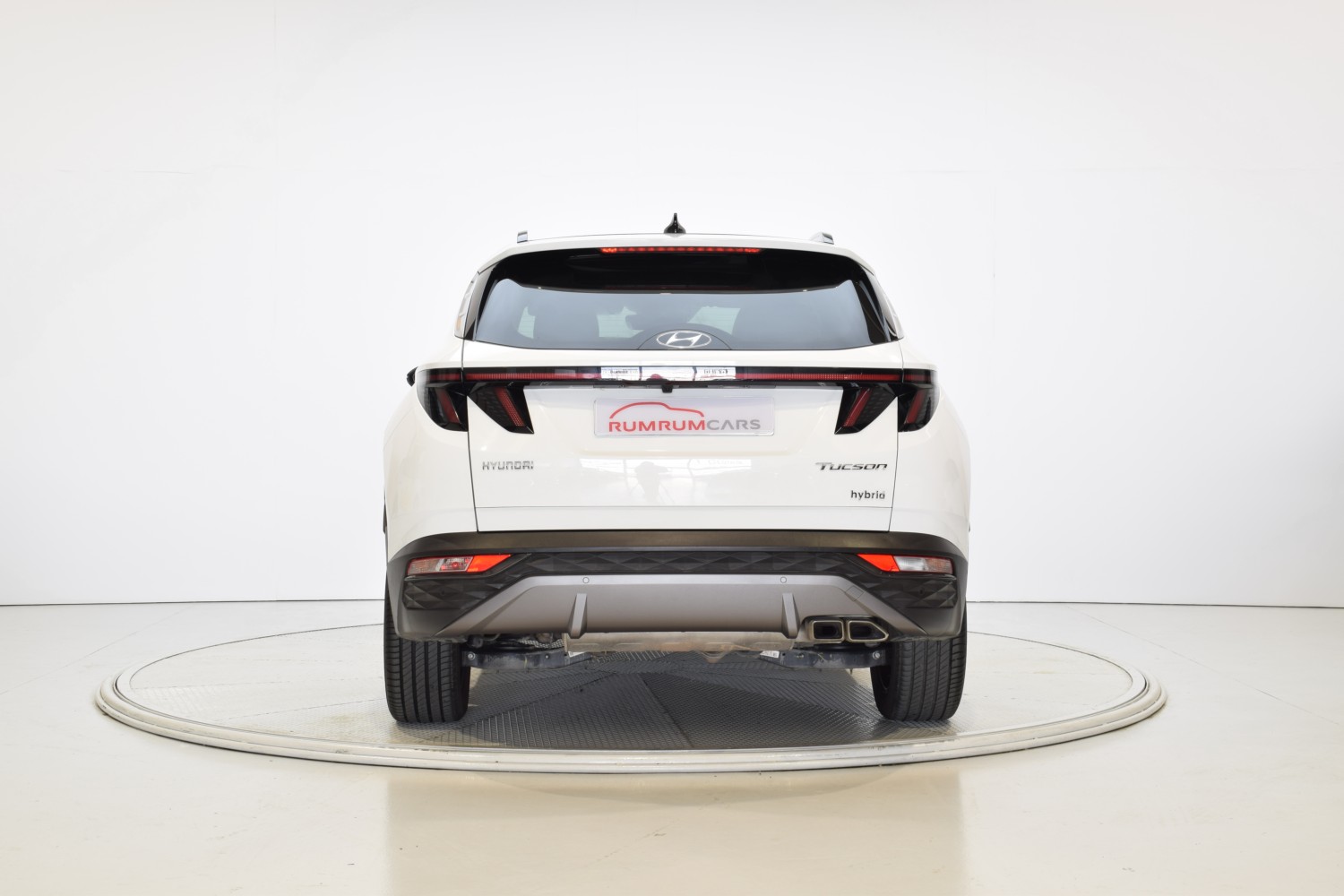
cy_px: 448
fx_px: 1904
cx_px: 672
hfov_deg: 38.9
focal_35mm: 51
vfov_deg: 26.5
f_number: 11
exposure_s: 1/5
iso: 100
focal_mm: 34
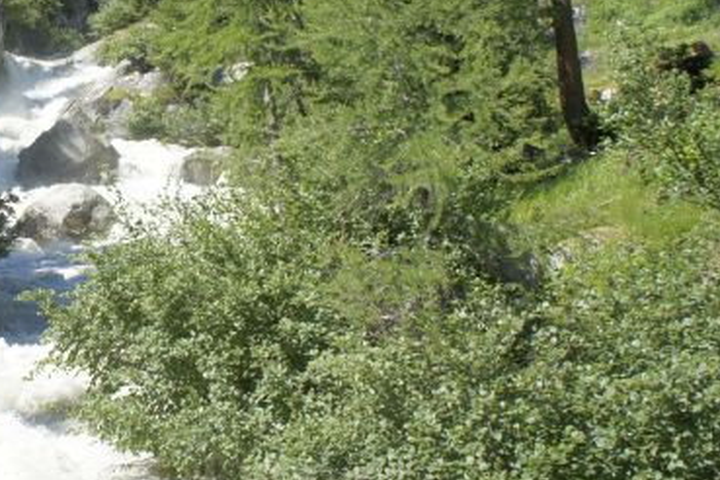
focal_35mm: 65
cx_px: 35
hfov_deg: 29.3
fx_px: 1300
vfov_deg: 20.7
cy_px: 101
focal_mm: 20
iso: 200
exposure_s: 1/250
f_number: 8
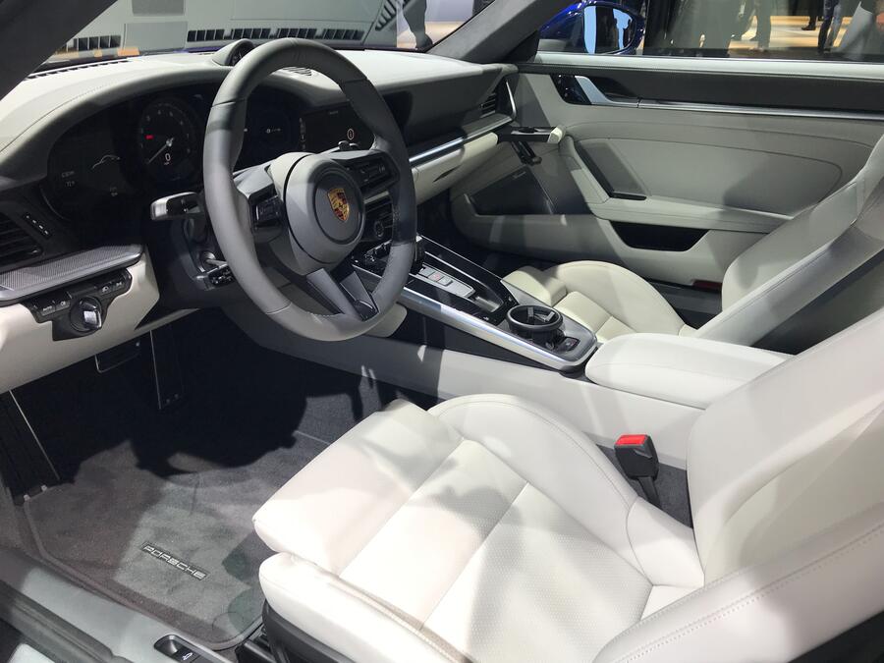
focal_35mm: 28
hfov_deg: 63.4
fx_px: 715
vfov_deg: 49.7
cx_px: 442
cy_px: 332
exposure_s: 1/72
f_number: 1.8
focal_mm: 3.99
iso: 20
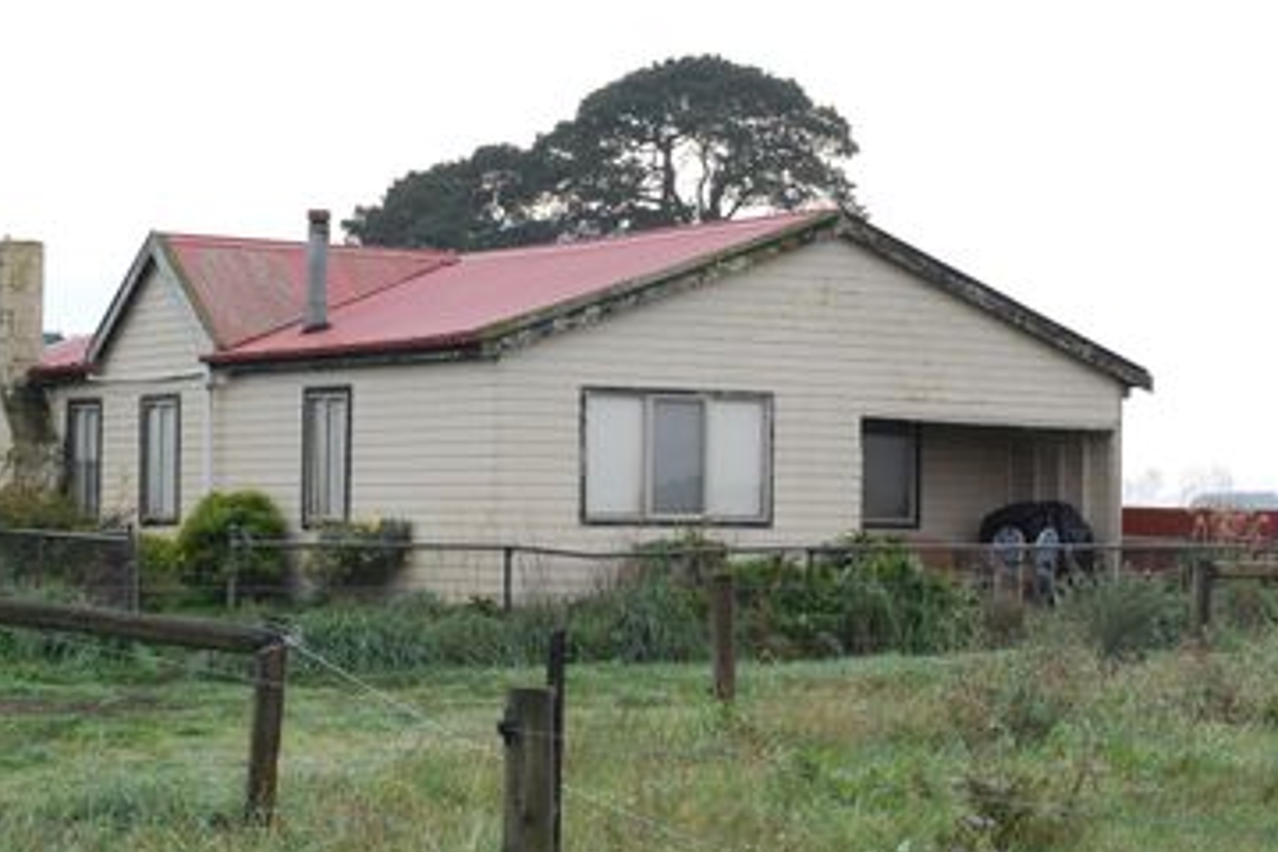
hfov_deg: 21.7
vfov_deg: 14.5
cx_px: 536
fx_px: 3337
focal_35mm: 94
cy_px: 463
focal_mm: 48
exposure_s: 1/500
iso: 1600
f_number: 11
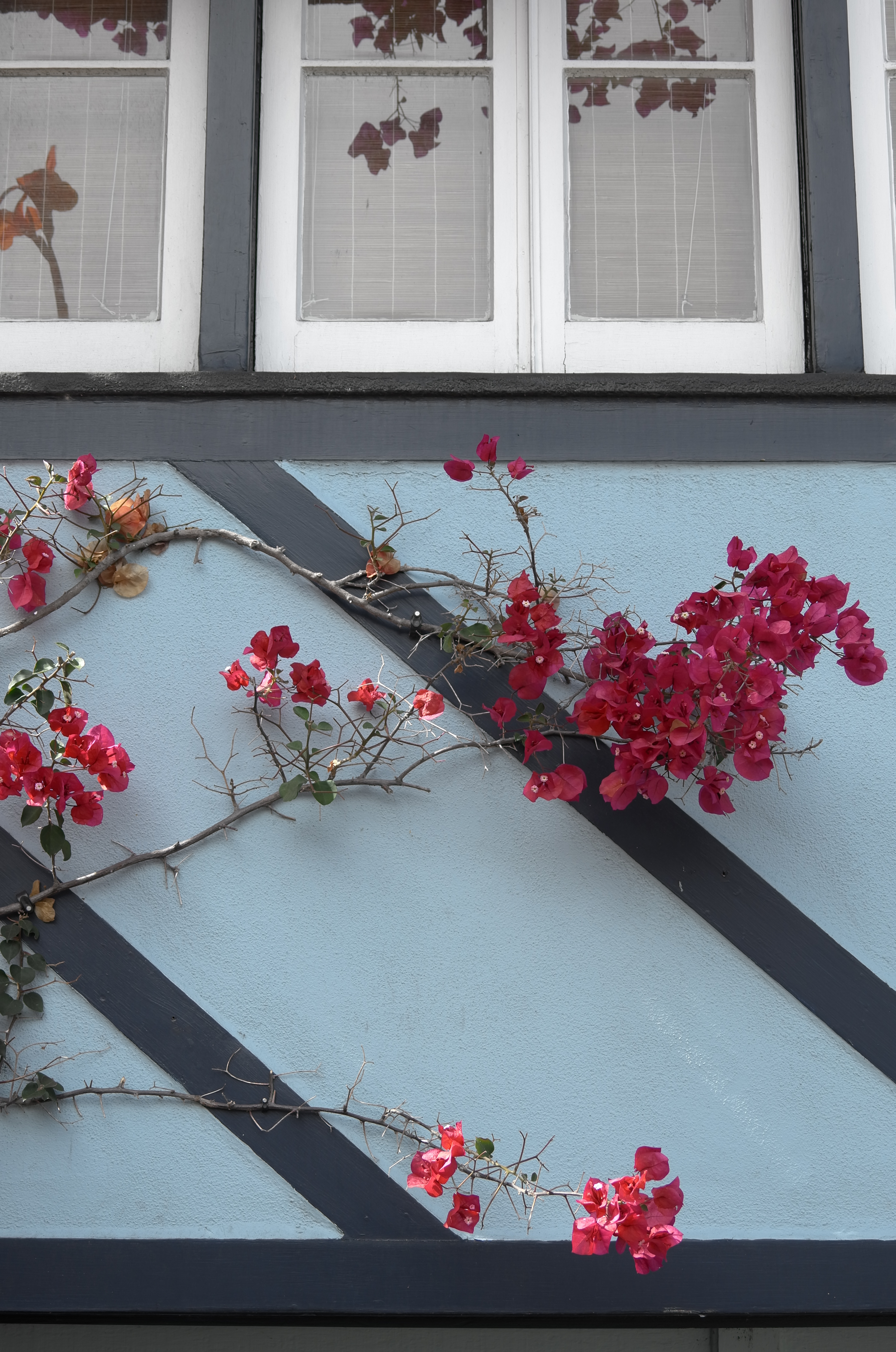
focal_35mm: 62
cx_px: 448
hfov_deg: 21.8
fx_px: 2325
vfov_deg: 32.4
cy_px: 676
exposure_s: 1/125
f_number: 5.9
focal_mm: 41.1
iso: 100
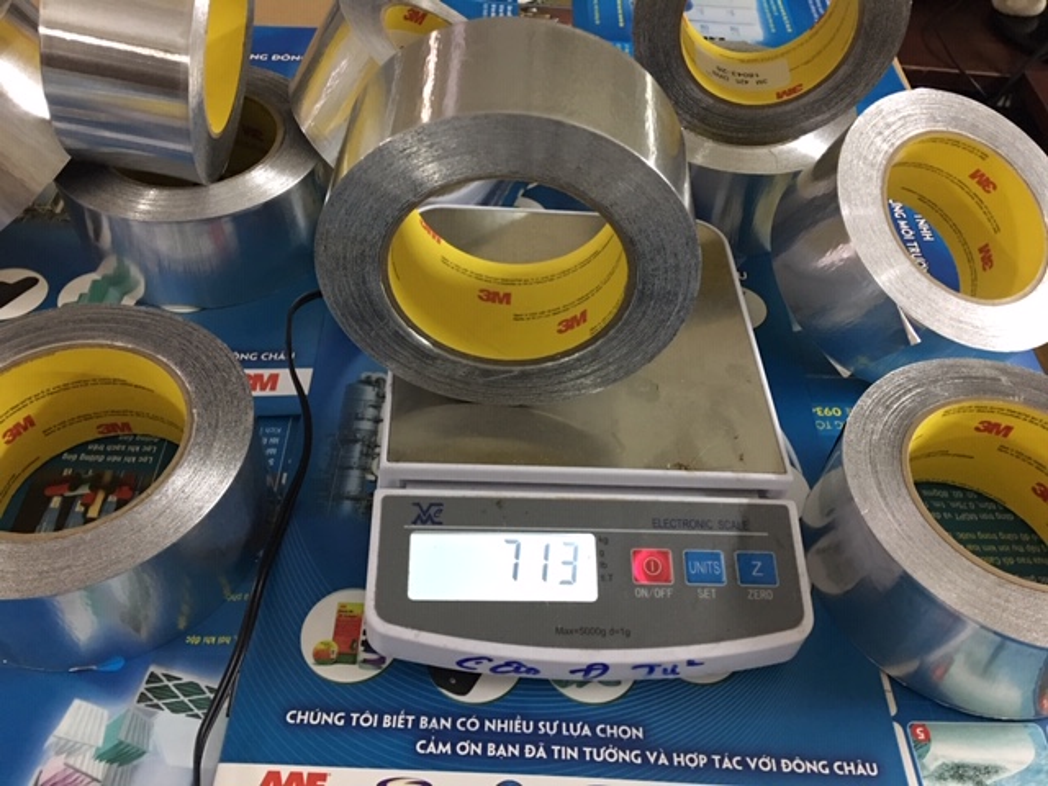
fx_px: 878
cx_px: 524
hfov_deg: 61.7
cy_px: 393
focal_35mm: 29
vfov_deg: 48.2
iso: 125
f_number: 2.2
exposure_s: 1/8
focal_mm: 4.15
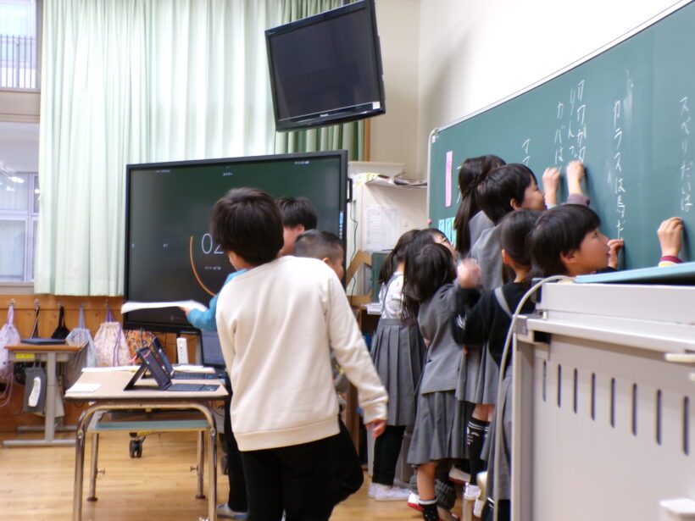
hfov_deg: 38.9
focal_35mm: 49
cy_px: 260
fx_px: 984
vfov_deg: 29.7
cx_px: 348
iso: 200
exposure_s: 1/25
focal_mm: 8.7
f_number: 3.5
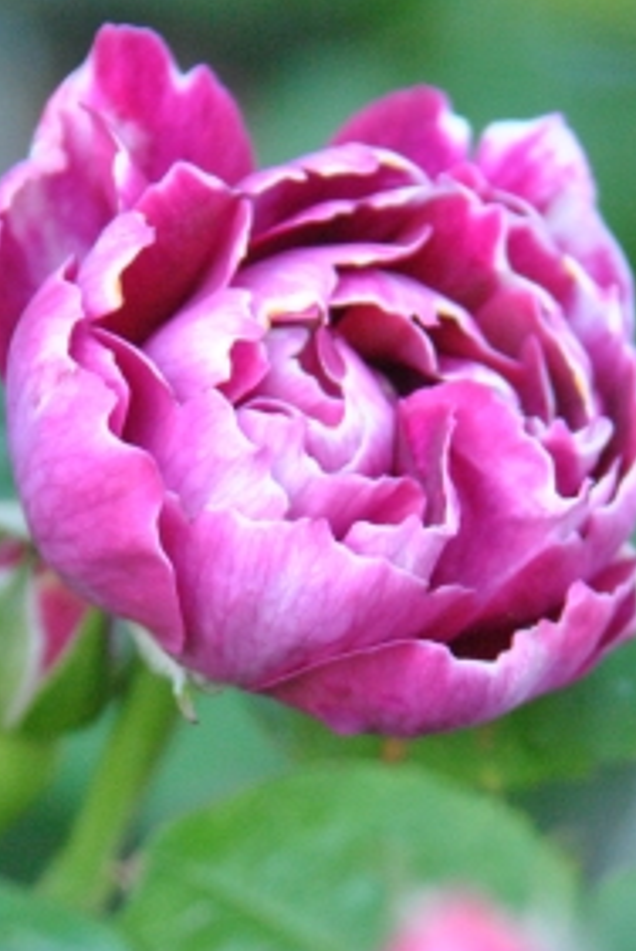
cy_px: 673
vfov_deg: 2.6
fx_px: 21173
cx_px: 355
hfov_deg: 1.7
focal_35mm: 801
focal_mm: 300
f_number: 6.3
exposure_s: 1/160
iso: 1600
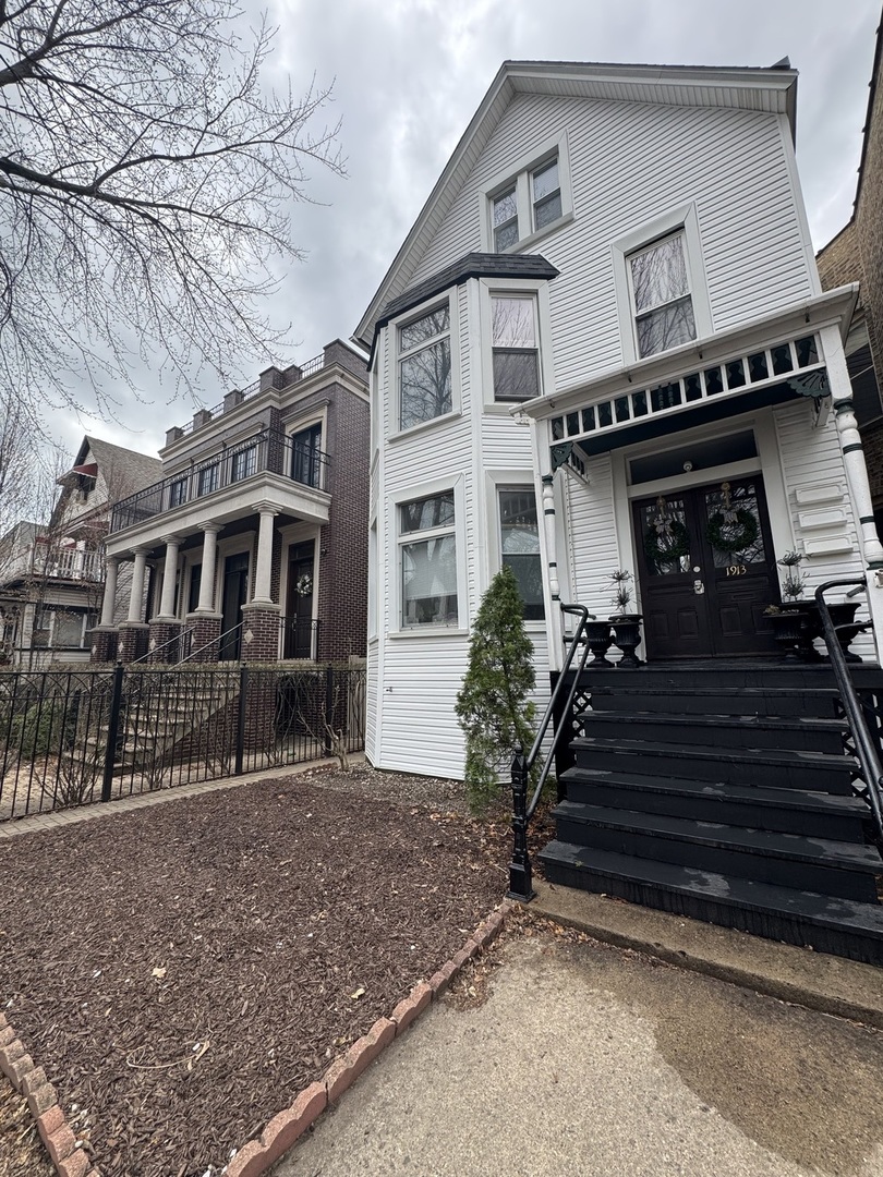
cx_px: 442
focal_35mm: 14
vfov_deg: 102.1
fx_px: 476
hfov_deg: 85.7
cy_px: 588
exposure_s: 1/332
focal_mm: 2.22
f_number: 2.2
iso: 40
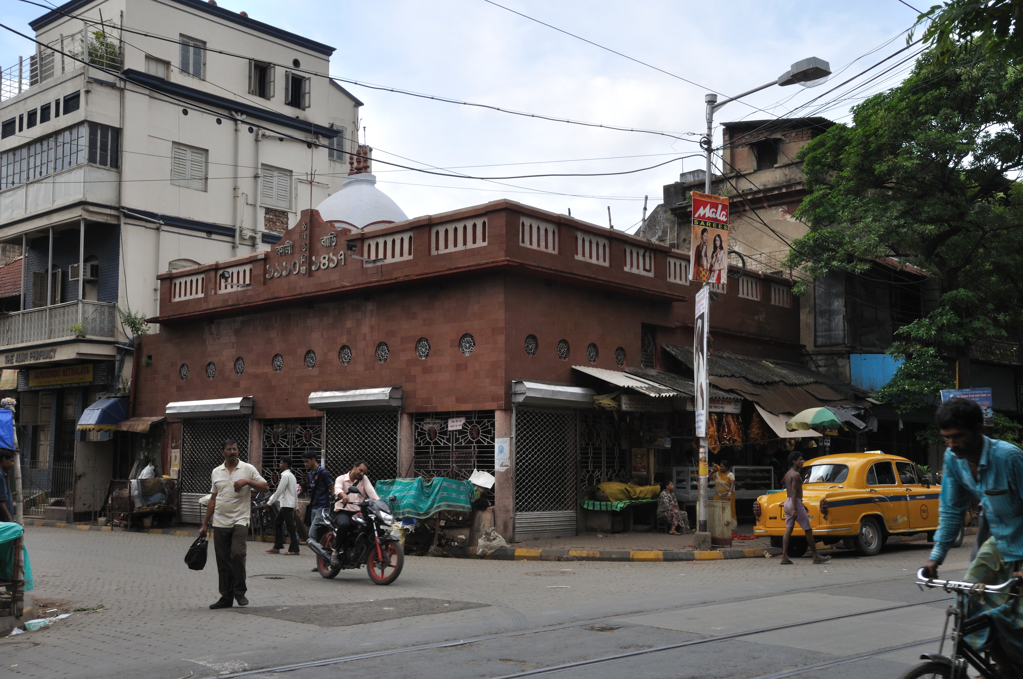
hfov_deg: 51.3
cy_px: 340
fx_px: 1064
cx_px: 512
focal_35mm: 38
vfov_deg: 35.4
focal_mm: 25
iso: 200
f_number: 11
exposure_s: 1/125
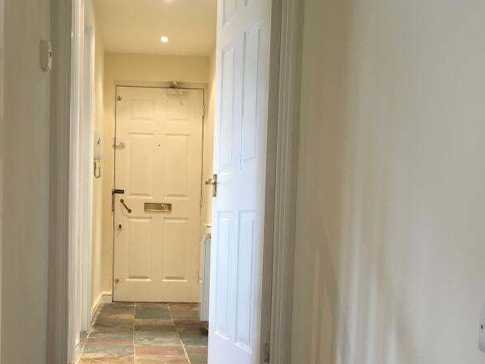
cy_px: 280
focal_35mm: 50
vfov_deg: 28.6
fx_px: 700
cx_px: 187
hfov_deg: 38.0
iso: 125
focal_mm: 4.15
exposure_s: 1/33
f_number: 2.2
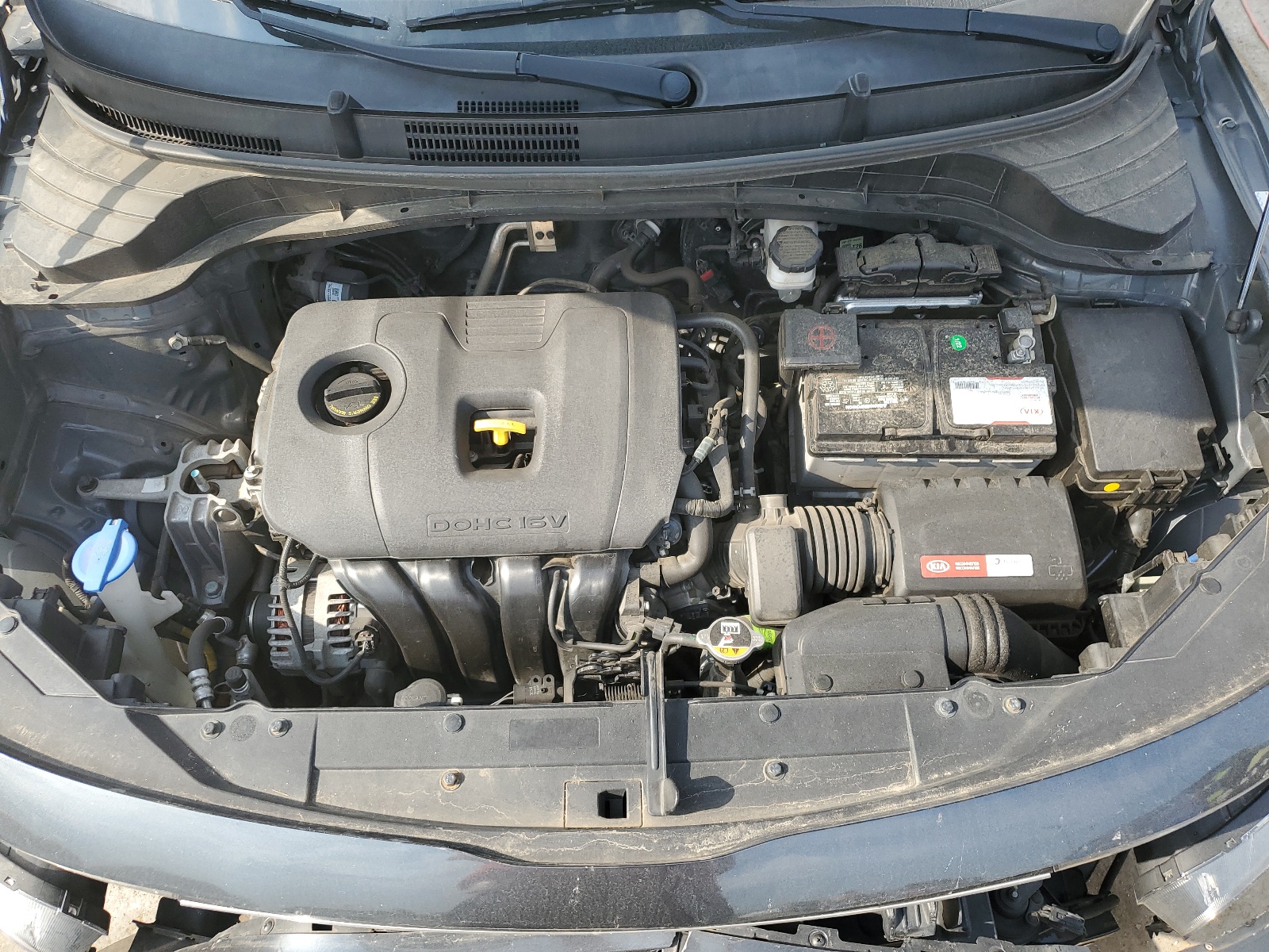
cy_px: 476
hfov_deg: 67.3
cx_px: 634
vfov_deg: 53.1
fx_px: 953
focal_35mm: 26
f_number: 1.5
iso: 50
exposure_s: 1/769
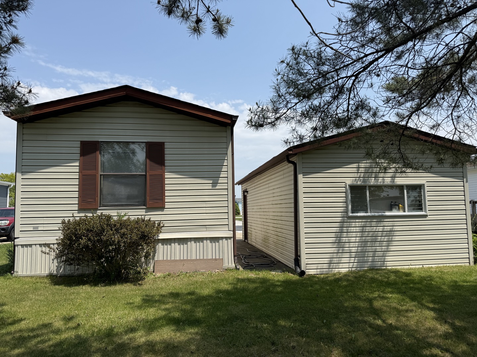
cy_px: 178
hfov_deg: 71.6
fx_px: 331
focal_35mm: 24
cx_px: 238
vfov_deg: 56.8
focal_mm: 6.76
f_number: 1.78
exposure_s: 1/4975
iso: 80
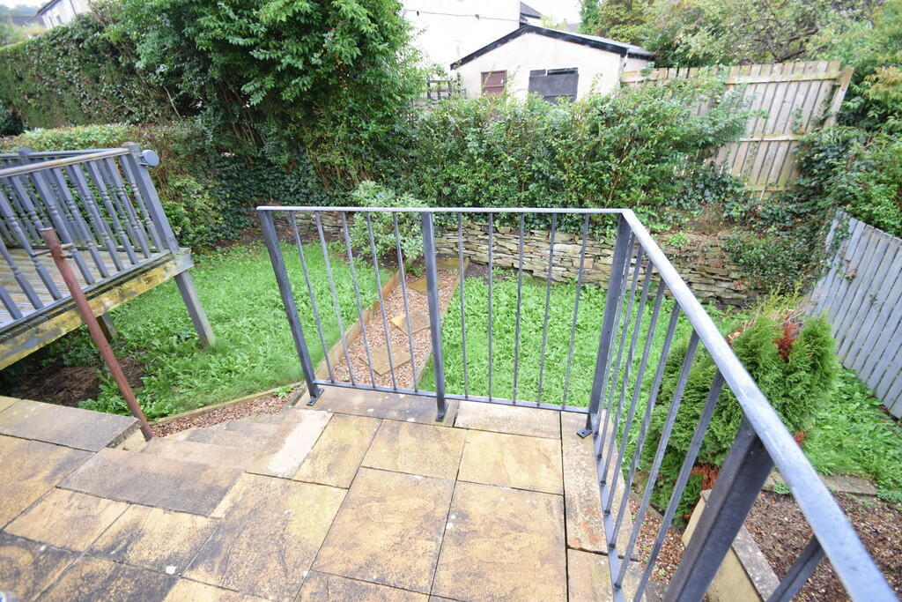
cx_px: 451
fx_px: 376
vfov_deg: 77.3
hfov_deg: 100.4
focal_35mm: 15
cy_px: 301
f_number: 4.5
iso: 400
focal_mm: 10
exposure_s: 1/80
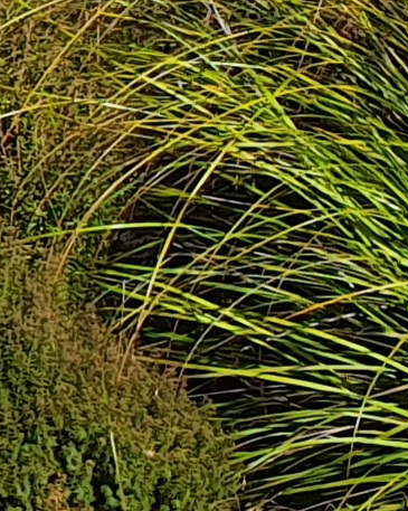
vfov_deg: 8.4
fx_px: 3384
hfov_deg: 6.0
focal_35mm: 224
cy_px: -321
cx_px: -1082
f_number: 2.4
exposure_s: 1/1824
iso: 50
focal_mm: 4.32
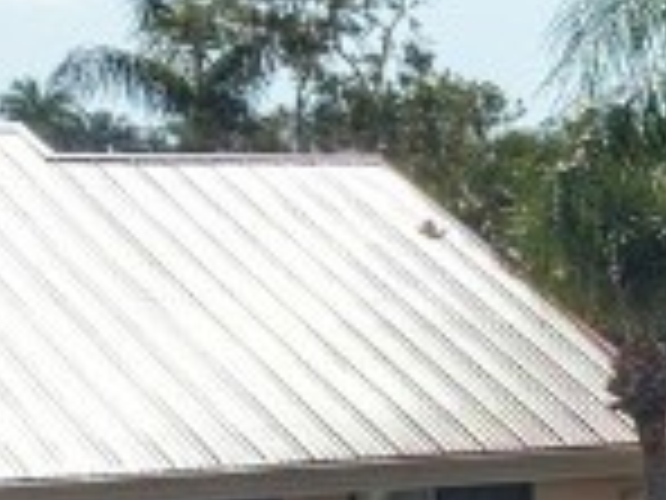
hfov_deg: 9.1
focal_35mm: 166
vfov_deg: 8.8
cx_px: 2120
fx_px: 3194
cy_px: 599
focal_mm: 8.67
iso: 260
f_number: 1.8
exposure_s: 1/8000
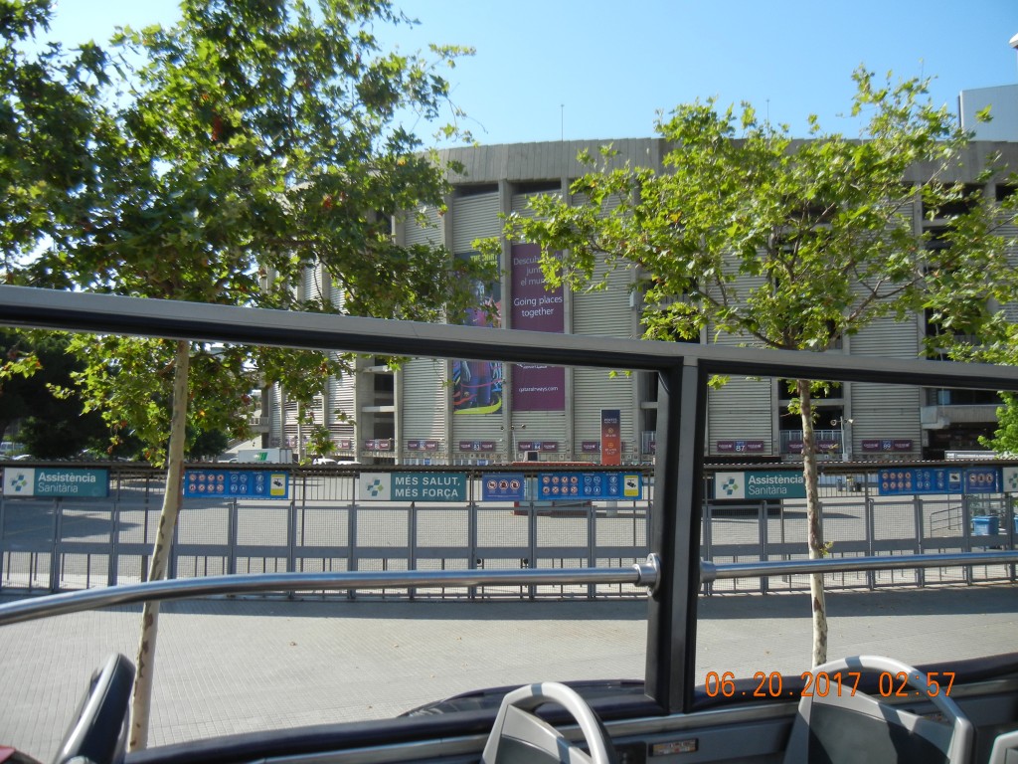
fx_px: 882
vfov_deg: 46.8
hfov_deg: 60.0
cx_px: 509
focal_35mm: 30
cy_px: 382
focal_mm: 5.4
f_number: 3.5
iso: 160
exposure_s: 1/907
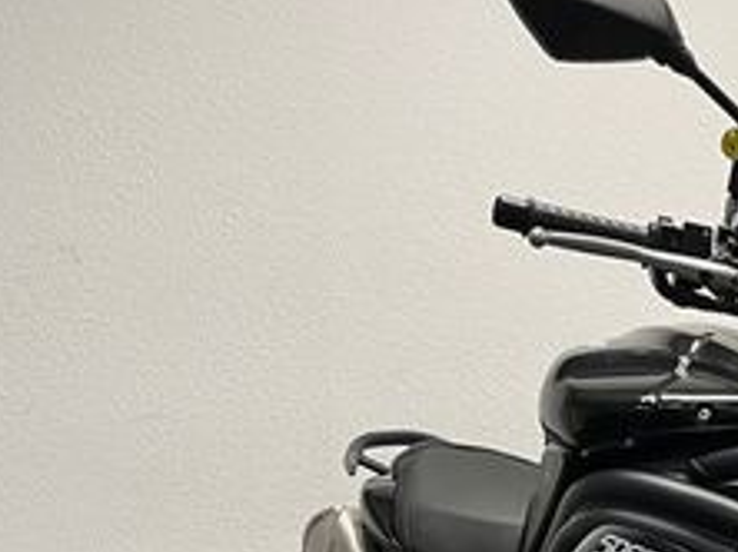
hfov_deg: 24.6
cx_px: 775
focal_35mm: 75
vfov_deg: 18.3
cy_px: 715
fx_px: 1597
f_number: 1.6
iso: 64
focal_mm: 5.1
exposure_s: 1/50
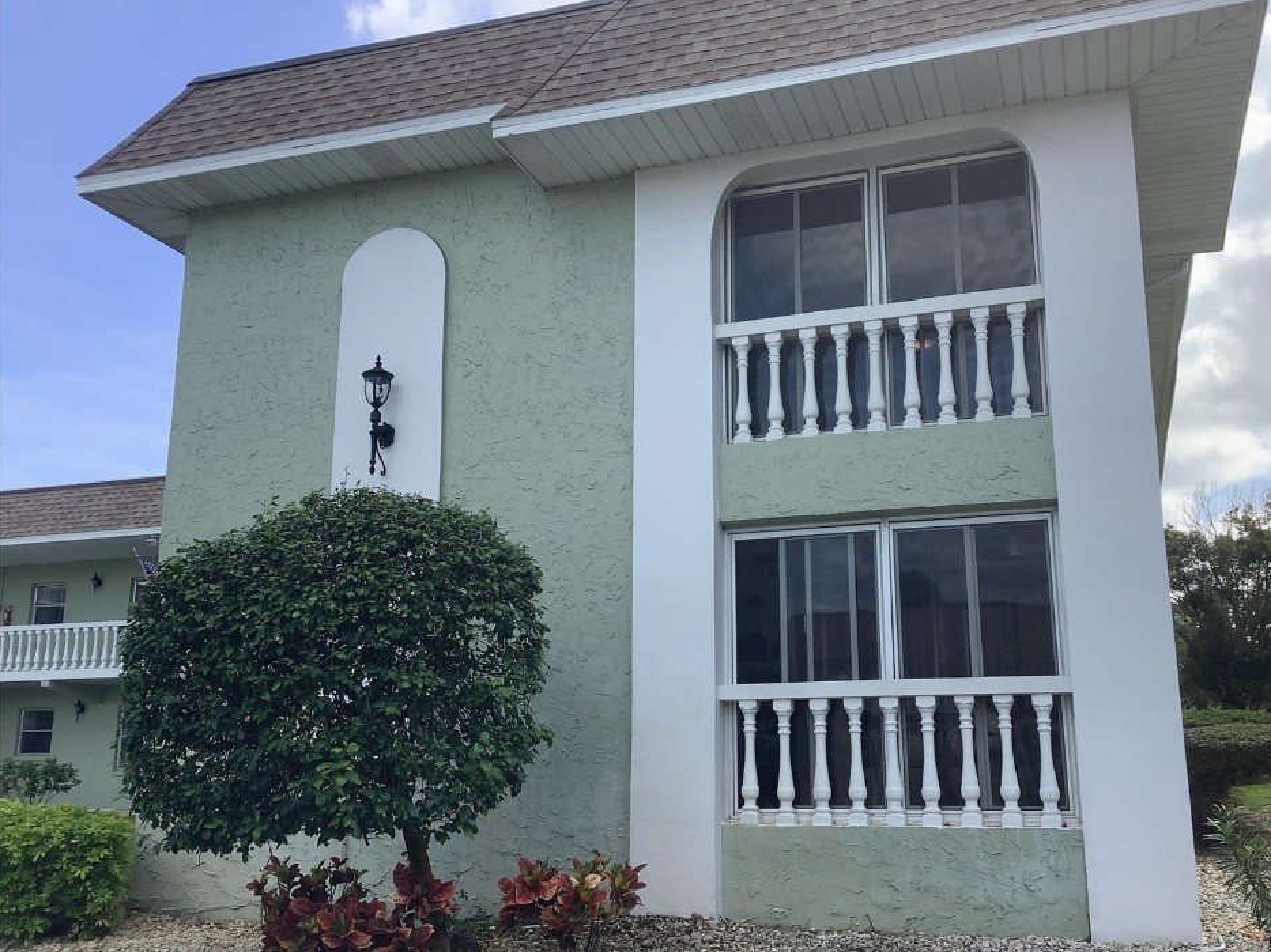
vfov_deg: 41.8
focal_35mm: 34
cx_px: 694
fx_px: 1248
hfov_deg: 53.9
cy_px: 500
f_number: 2.4
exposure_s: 1/631
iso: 25
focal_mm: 3.3
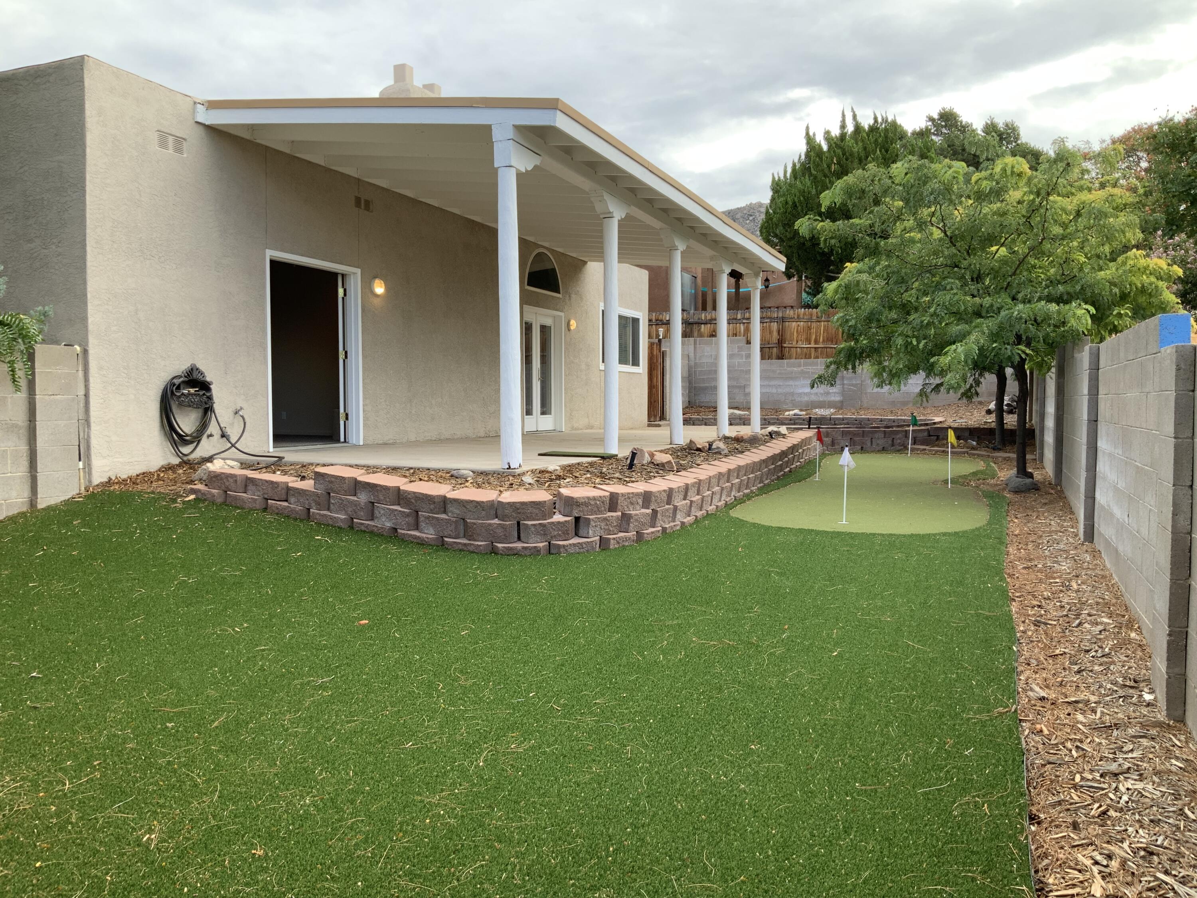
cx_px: 598
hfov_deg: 61.7
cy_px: 449
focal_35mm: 29
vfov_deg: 48.2
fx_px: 1003
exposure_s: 1/164
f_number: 1.8
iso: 16
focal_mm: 3
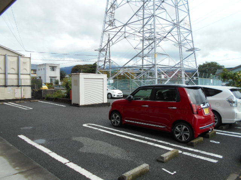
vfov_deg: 53.1
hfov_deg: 67.3
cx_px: 120
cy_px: 90
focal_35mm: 26
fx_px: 181
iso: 80
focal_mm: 4.6
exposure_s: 1/640
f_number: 3.2
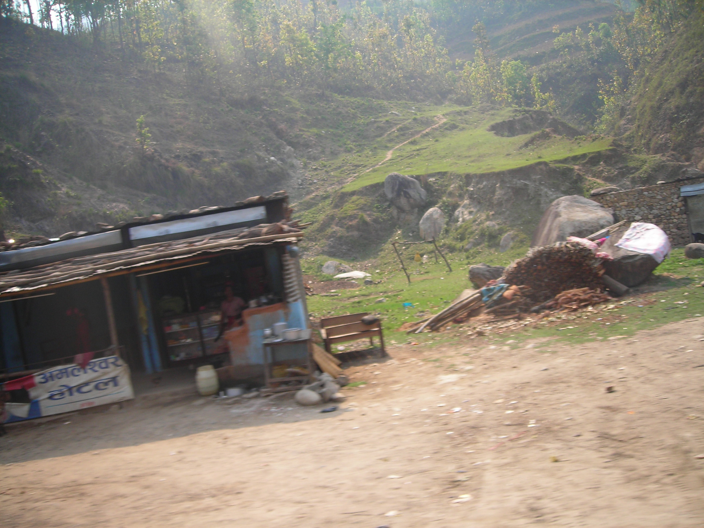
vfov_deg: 37.7
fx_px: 773
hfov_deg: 49.0
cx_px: 352
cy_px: 264
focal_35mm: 38
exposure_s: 1/257
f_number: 3.2
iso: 50
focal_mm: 6.3
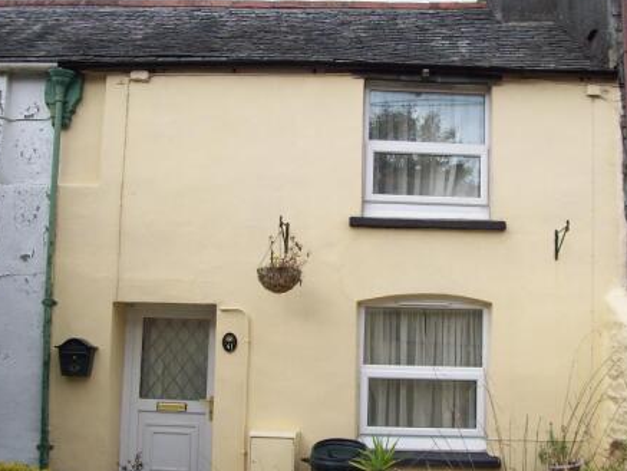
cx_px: 331
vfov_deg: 30.3
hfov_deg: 39.6
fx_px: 870
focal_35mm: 48
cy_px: 245
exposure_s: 1/429
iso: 80
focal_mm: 6
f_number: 2.7
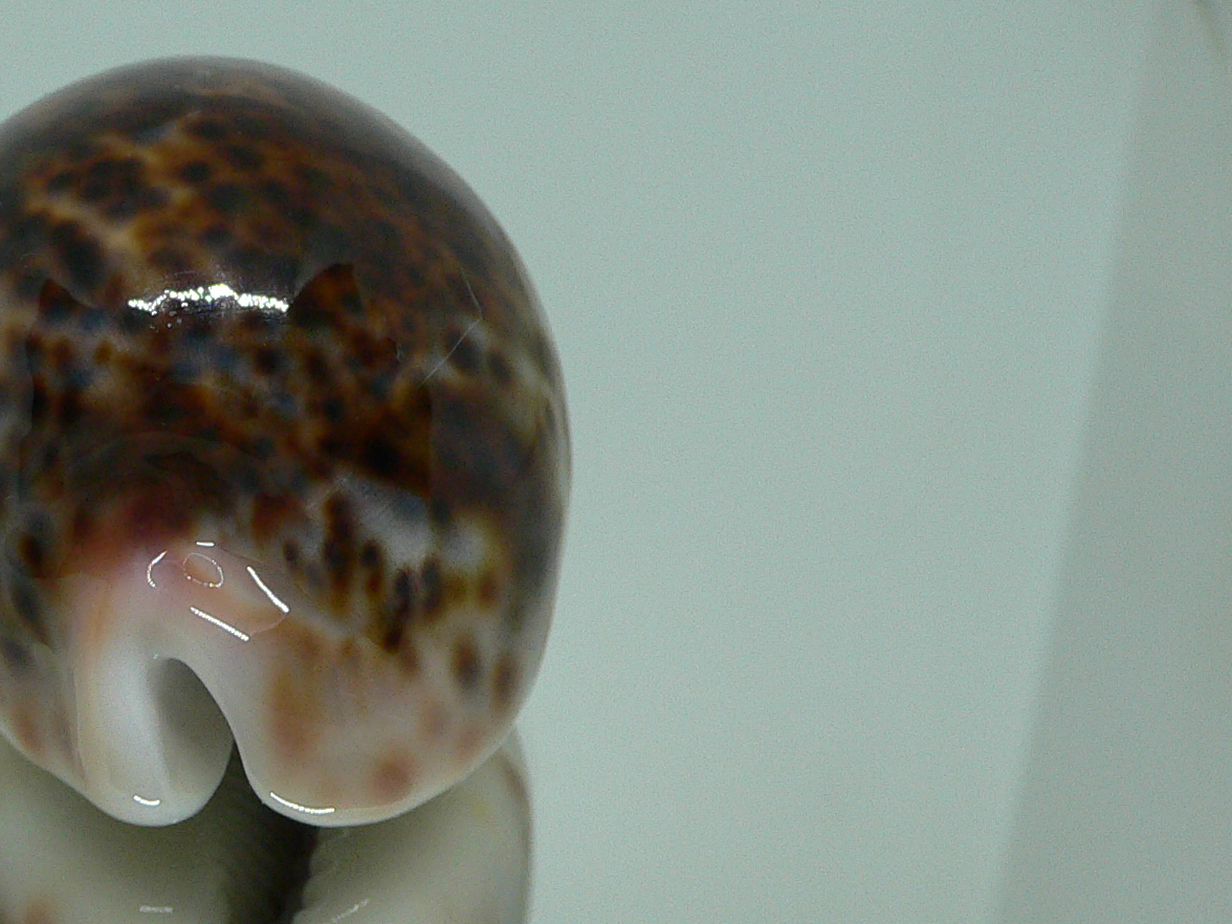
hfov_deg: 31.3
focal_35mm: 60
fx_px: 2135
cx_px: 227
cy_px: 647
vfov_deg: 24.2
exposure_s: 1/60
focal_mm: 4.6
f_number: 2.8
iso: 150
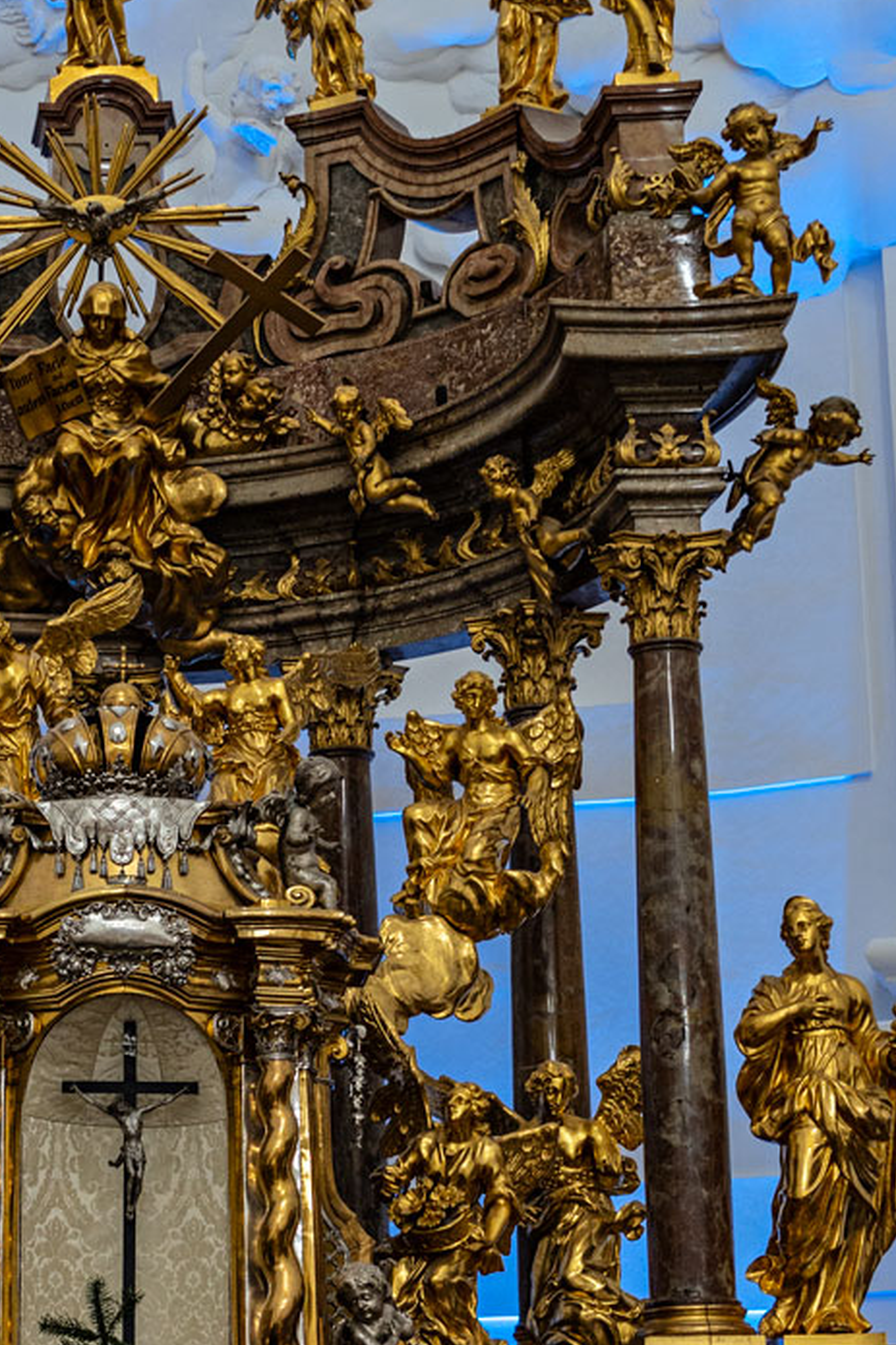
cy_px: 869
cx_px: 114
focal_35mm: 85
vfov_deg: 23.8
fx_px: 3182
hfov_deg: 15.9
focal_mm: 27.4
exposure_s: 1/50
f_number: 2.8
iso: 400
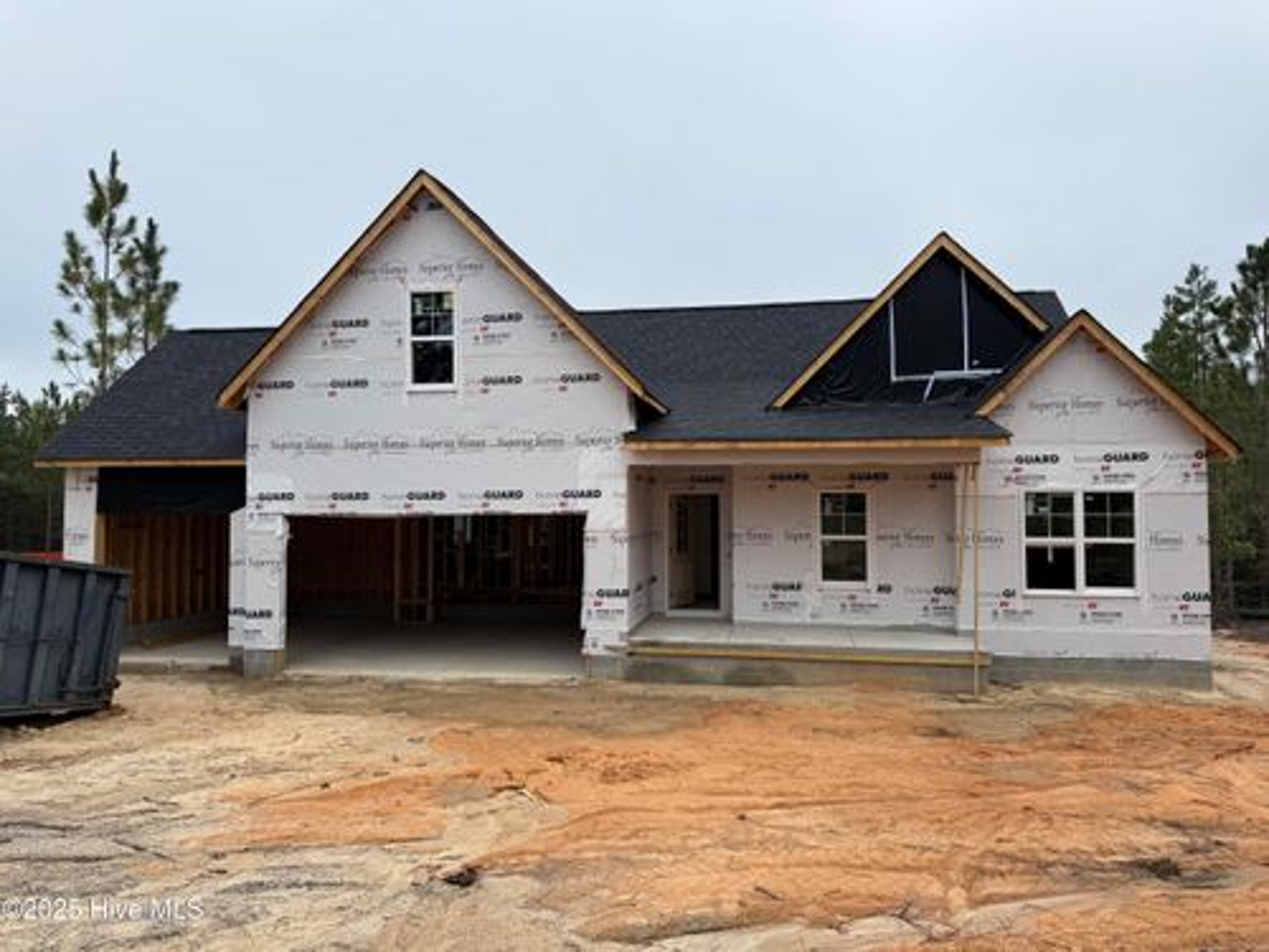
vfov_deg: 56.8
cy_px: 476
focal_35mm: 24
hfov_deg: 71.6
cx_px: 634
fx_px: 880
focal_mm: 6.76
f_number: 1.78
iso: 80
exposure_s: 1/1585
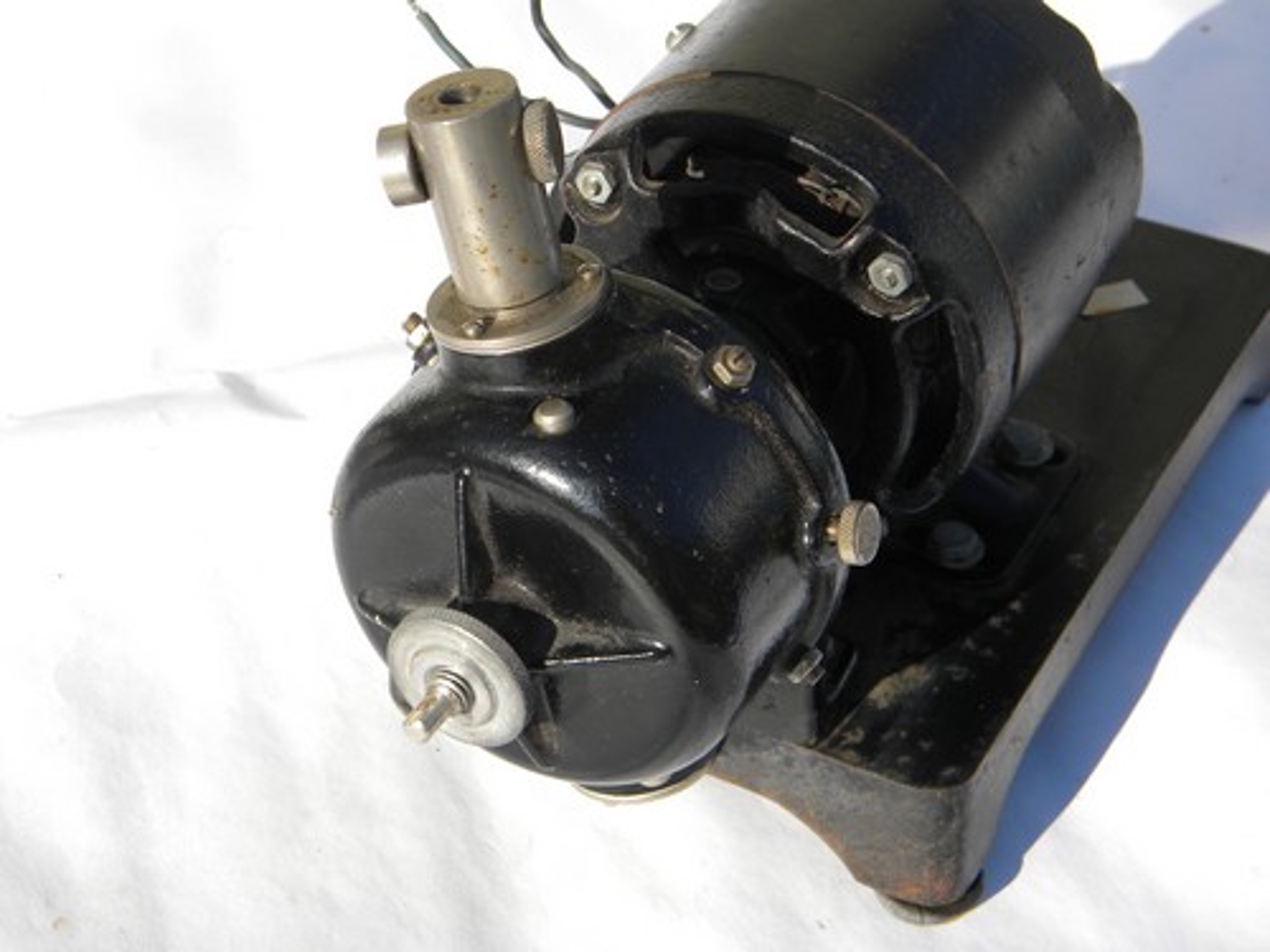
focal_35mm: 67
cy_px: 476
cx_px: 635
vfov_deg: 21.9
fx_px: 2458
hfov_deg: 29.0
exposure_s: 1/430
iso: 80
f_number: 4.3
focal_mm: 12.2
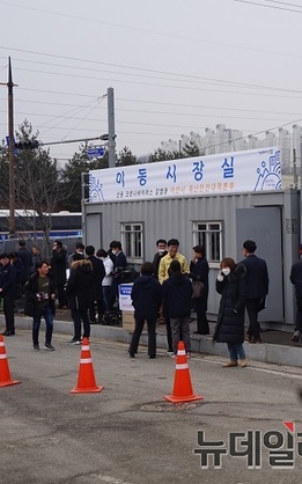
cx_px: 261
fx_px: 893
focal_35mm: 68
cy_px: 240
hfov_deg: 18.9
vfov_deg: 30.3
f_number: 11
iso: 100
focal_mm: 29
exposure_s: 1/80
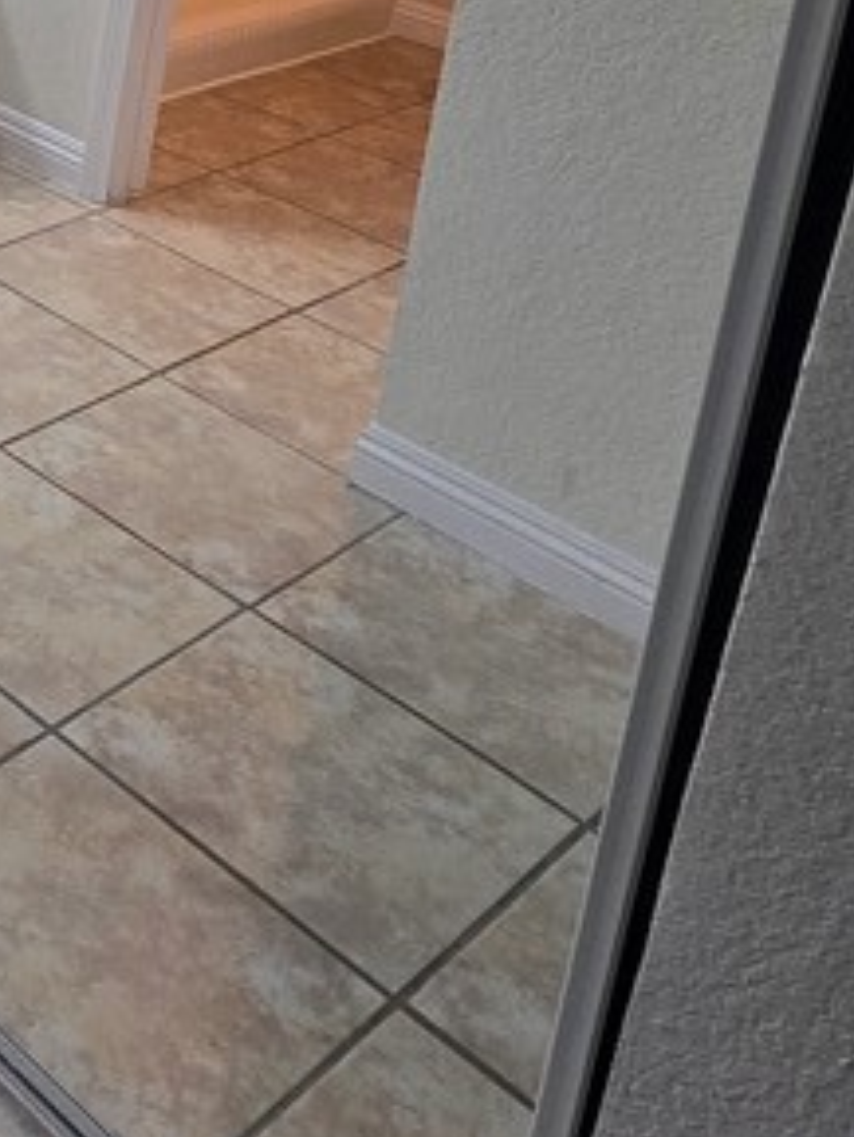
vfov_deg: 34.1
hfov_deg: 22.4
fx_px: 1512
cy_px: -193
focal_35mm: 46
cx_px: -590
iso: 80
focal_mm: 2.2
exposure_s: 1/60
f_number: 2.2
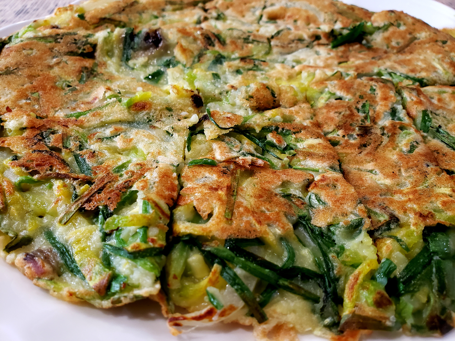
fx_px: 342
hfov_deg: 67.3
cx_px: 228
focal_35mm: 26
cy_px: 170
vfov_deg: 53.1
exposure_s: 1/60
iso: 320
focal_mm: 4.3
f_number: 2.4
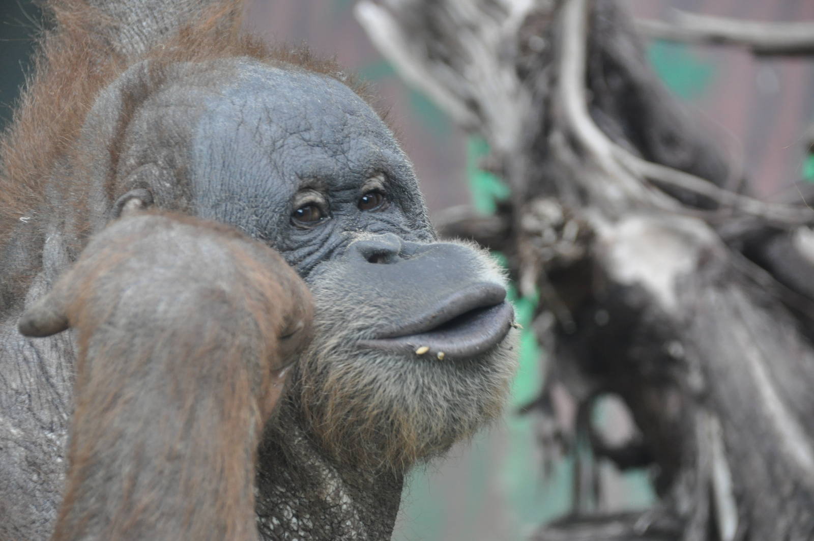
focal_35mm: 218
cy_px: 270
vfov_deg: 6.3
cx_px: 407
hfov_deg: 9.5
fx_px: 4912
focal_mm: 145
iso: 1000
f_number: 5.6
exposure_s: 1/160
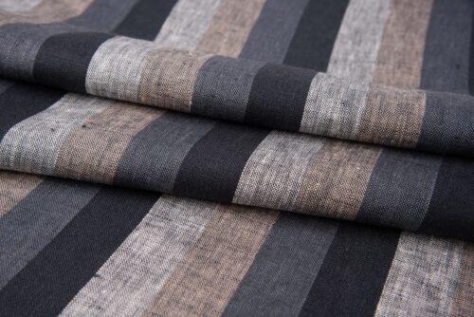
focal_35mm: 65
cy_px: 158
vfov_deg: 20.9
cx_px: 237
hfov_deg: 30.9
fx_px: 856
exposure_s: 1/125
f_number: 11
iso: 100
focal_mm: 65
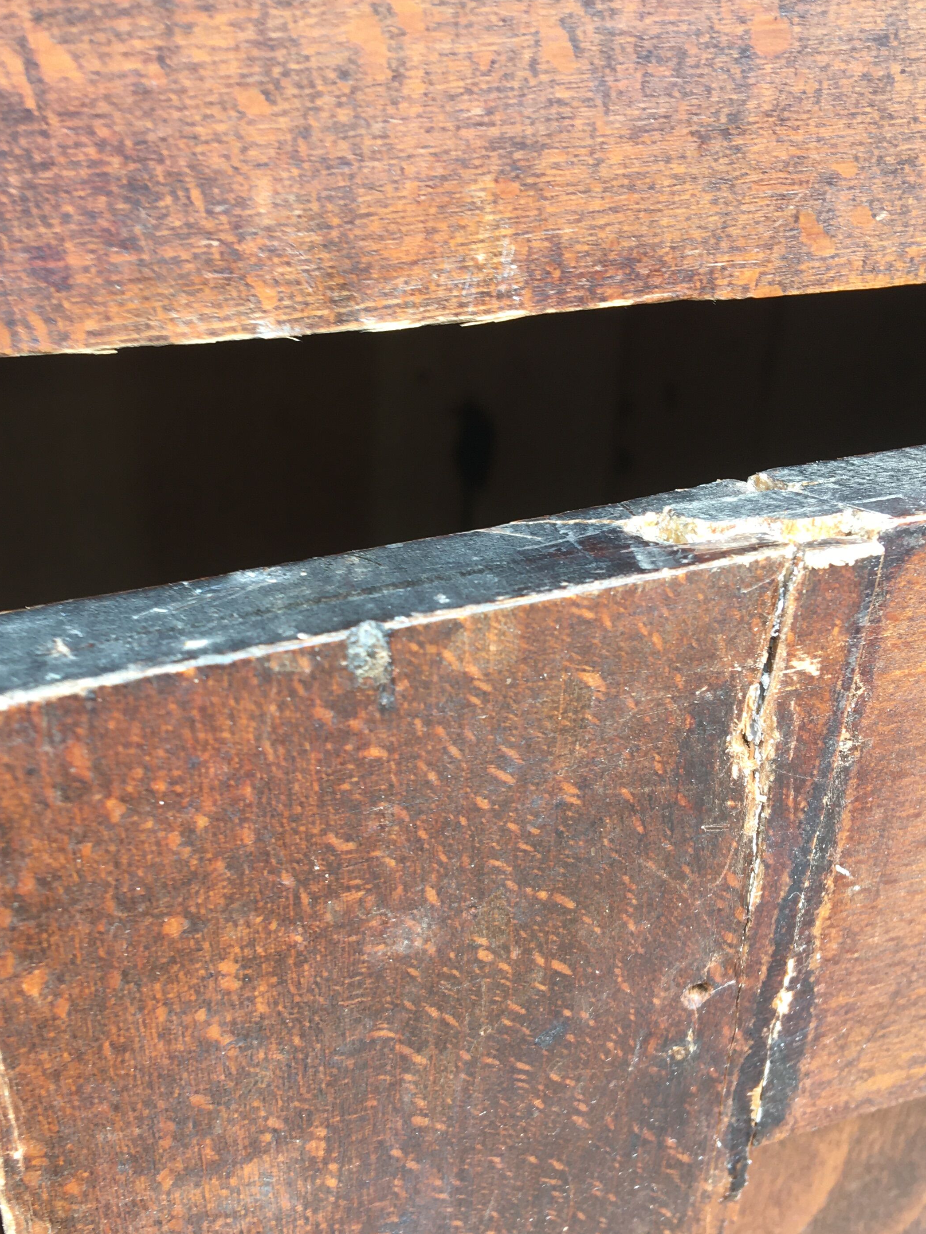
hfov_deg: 34.2
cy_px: 677
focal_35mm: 42
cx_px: 353
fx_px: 1498
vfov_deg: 44.7
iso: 32
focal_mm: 4.15
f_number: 2.2
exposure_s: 1/50
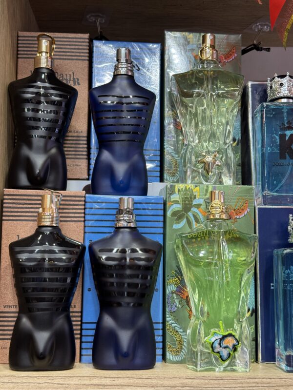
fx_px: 542
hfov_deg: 30.3
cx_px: 146
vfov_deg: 39.7
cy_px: 195
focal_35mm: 48
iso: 100
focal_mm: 6.76
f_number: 1.78
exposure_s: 1/50
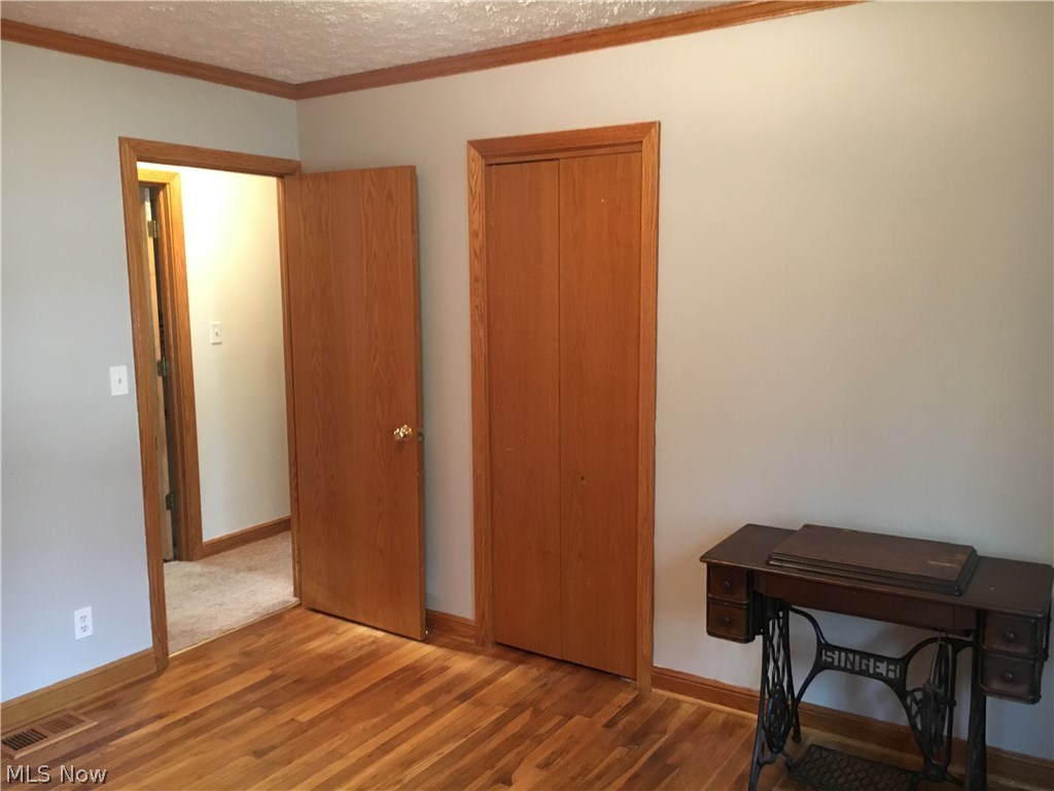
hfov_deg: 61.7
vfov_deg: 48.2
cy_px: 396
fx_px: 883
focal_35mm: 29
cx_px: 527
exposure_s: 1/24
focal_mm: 4.15
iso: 200
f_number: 2.2
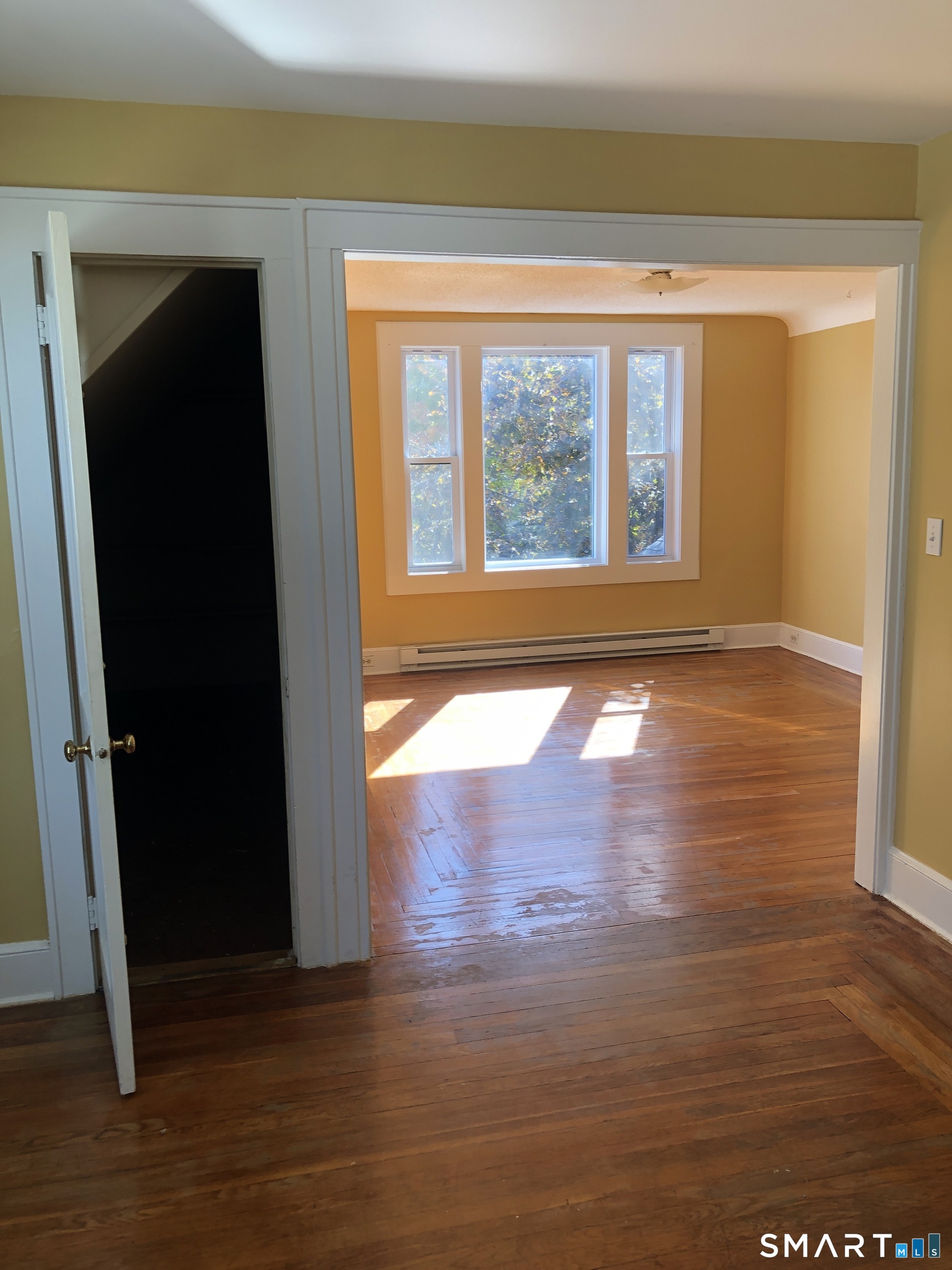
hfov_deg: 49.7
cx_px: 476
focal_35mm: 28
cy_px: 635
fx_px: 1027
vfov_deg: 63.4
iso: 50
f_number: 1.8
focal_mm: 3.99
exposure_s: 1/120
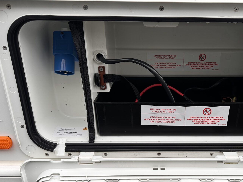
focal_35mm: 38
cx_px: 160
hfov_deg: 48.2
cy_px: 127
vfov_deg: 37.2
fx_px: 267
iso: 64
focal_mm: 6.86
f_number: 1.78
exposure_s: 1/145
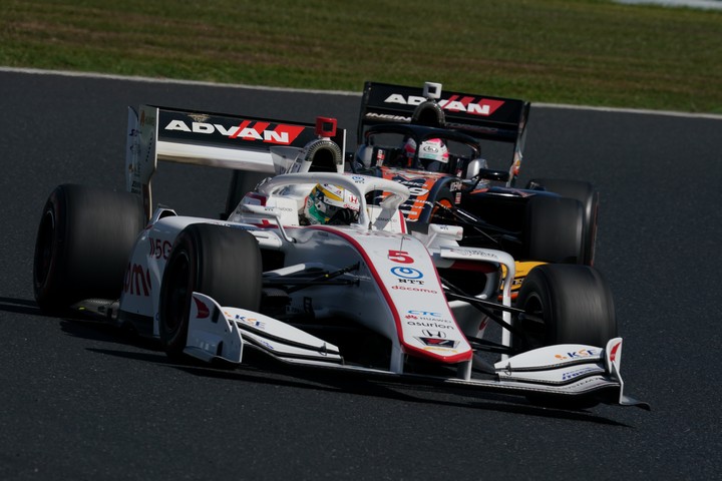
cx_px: 361
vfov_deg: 2.7
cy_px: 240
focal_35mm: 506
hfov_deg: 4.1
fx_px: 10147
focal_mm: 506
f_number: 13
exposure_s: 1/800
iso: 200
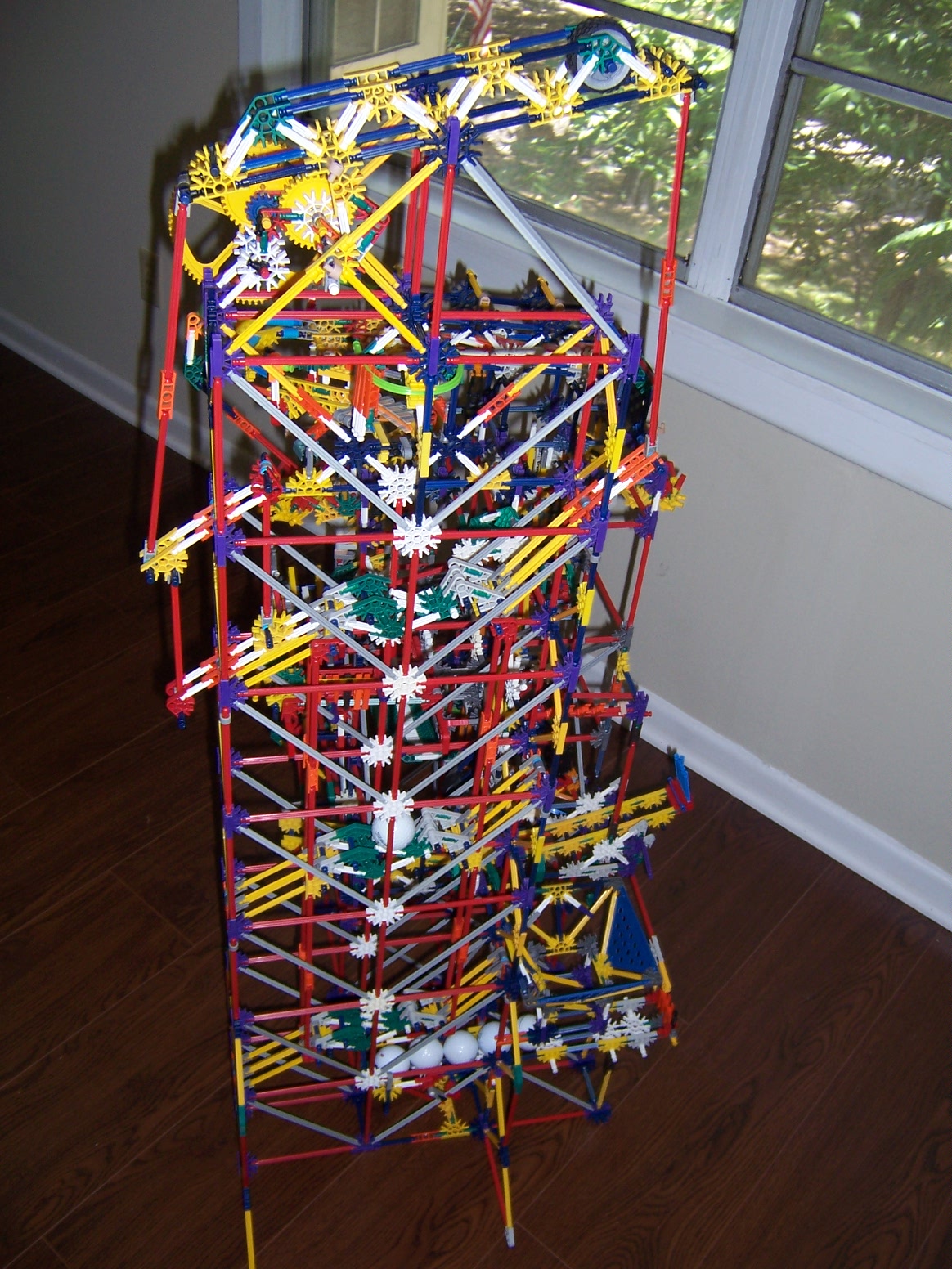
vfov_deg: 55.4
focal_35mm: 33
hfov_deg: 42.9
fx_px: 1210
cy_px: 634
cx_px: 476
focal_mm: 5.5
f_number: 2.8
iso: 80
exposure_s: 1/60
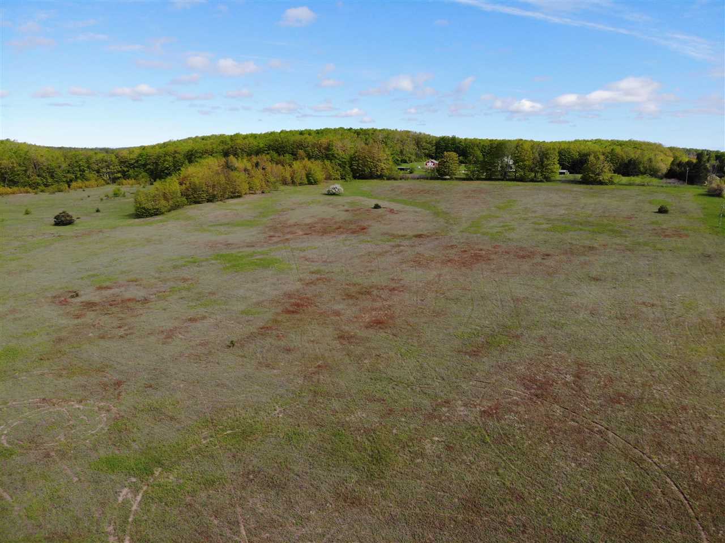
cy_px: 272
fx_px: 502
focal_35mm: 24
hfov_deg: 71.6
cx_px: 362
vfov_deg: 56.8
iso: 100
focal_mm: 4.5
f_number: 2.8
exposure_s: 1/820
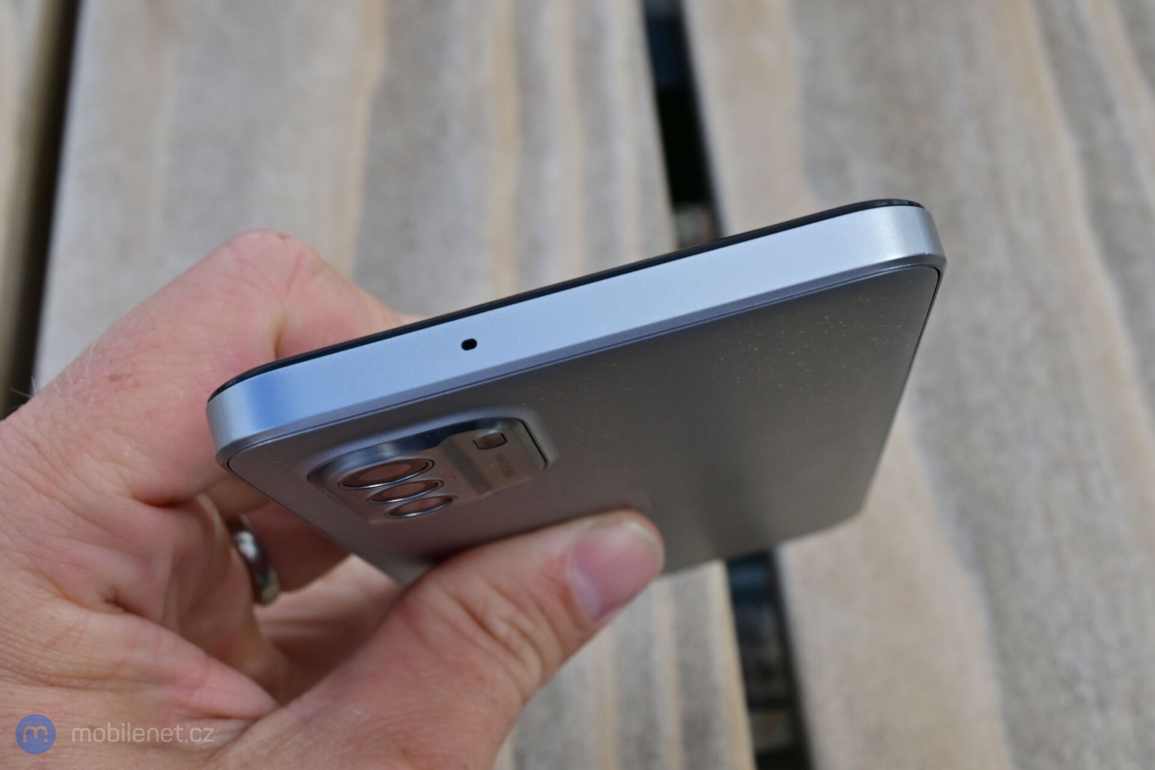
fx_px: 1275
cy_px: 385
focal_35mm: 40
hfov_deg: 48.7
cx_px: 578
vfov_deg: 33.6
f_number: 8
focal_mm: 26.5
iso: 100
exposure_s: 1/250
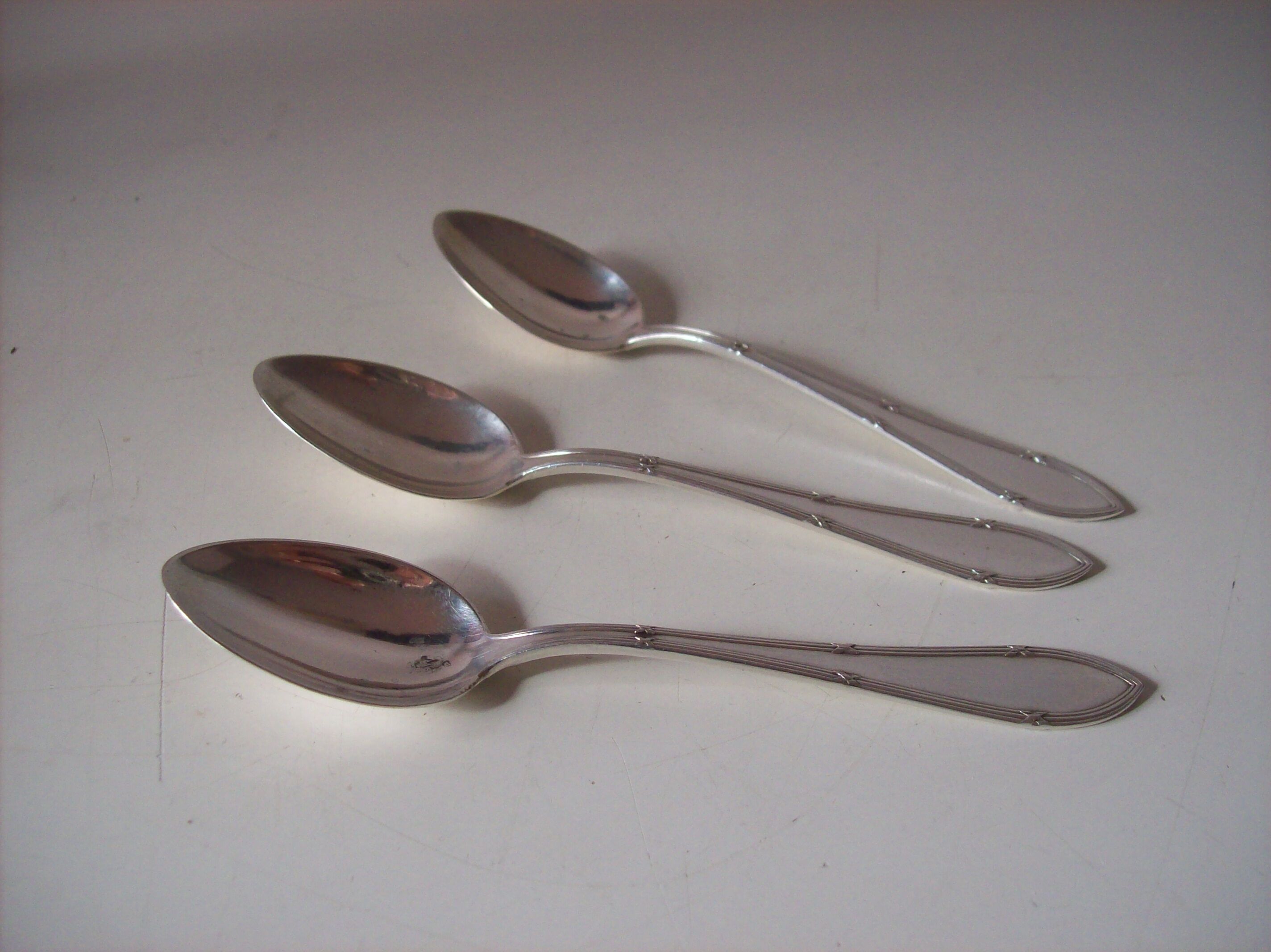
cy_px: 476
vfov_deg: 39.6
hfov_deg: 51.4
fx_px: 1321
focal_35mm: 36
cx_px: 636
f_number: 2.7
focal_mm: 6
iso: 160
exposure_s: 1/59.1
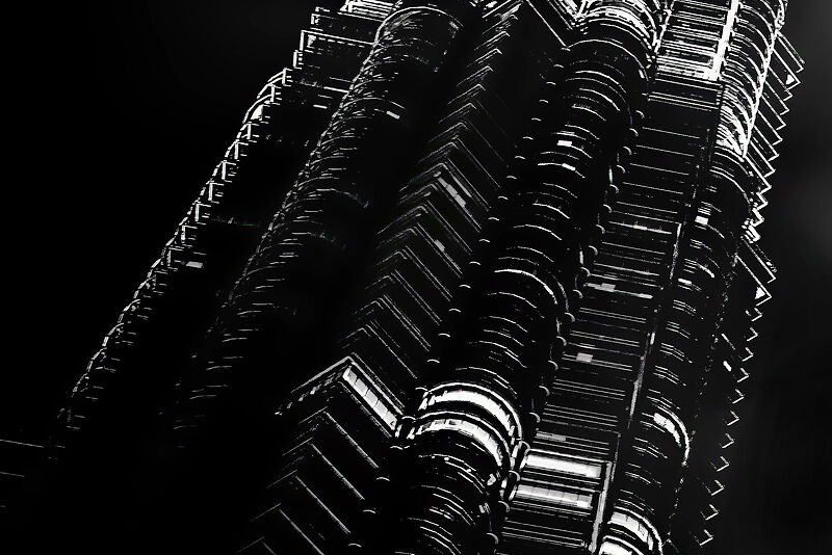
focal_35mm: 120
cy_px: 191
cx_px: 1089
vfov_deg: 11.4
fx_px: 2774
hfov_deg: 16.1
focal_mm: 40
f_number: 4.5
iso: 1600
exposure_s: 1/30
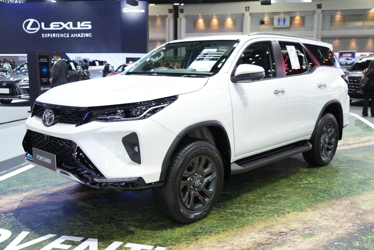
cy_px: 125
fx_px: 364
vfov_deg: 37.9
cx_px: 187
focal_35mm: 35
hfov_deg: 54.4
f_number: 4
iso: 1250
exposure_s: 1/200
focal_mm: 35
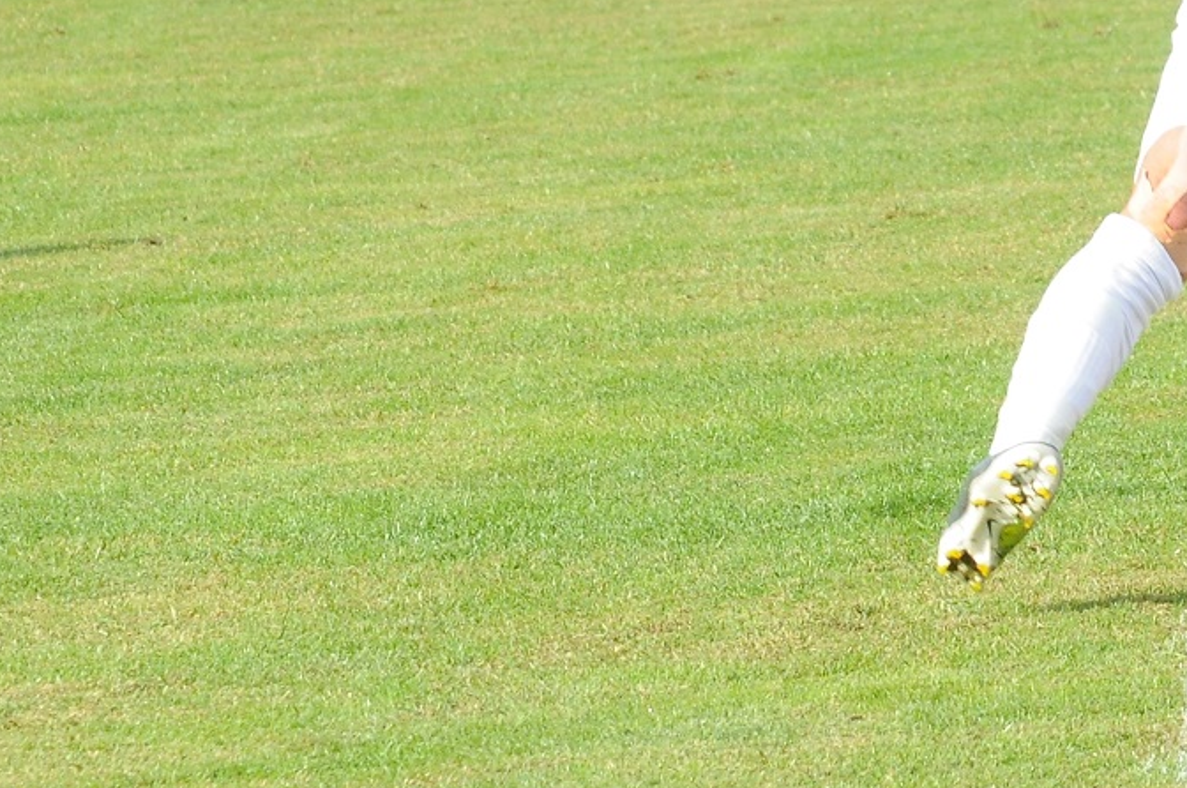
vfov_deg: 2.9
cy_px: -110
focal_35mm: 468
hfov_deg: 4.4
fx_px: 15425
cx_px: 1560
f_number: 7.1
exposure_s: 1/640
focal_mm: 105
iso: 800
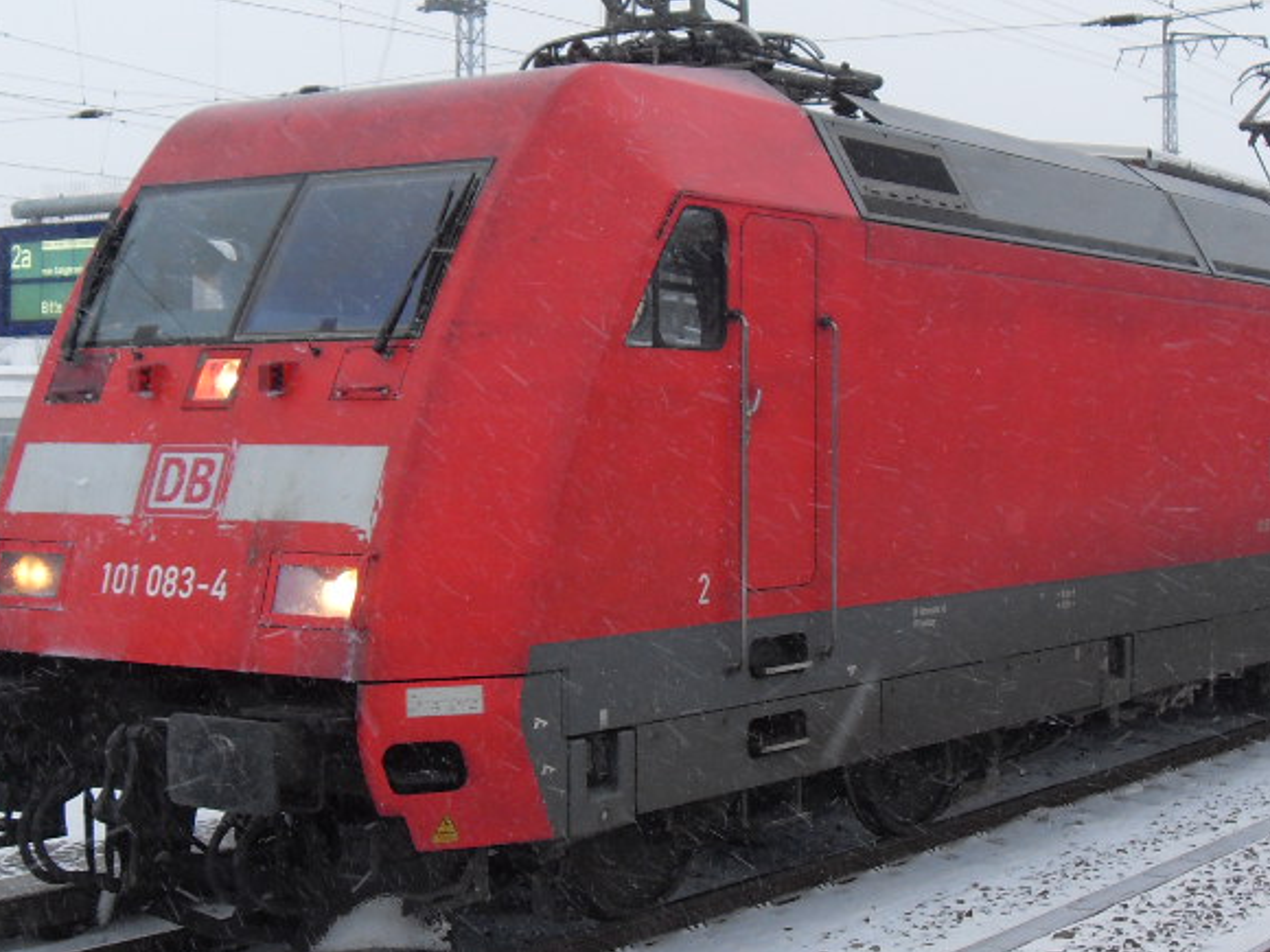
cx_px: 793
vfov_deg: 24.4
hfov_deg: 32.0
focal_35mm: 60
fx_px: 2201
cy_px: 400
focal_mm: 6.3
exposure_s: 1/60
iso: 100
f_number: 2.8
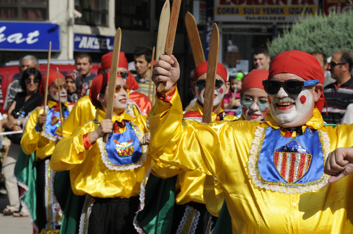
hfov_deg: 14.4
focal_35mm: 142
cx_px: 176
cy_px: 117
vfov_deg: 9.6
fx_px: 1396
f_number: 11
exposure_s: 1/500
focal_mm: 95
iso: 320
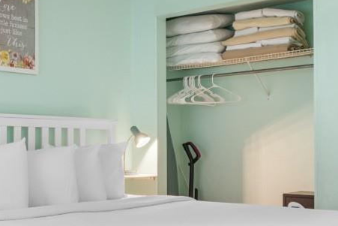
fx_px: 573
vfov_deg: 22.2
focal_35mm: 61
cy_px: 146
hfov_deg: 31.0
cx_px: 17
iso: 100
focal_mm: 11.5
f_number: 4.8
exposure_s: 3
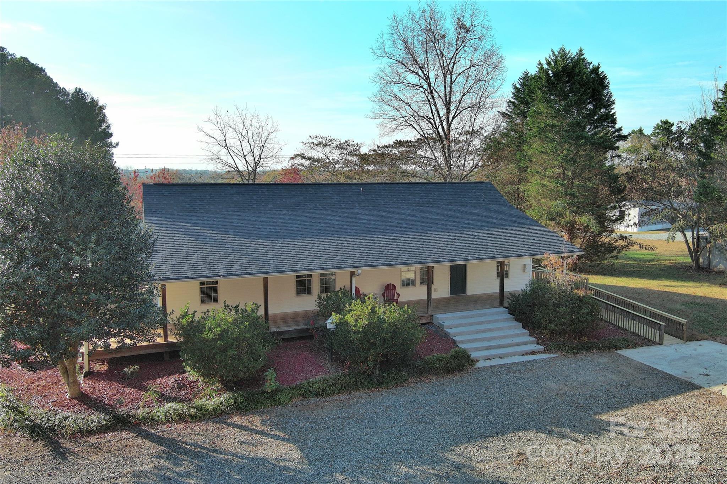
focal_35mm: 29
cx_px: 364
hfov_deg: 63.7
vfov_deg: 45.0
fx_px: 586
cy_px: 242
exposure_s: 1/1111
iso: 100
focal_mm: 10.57
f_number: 2.8
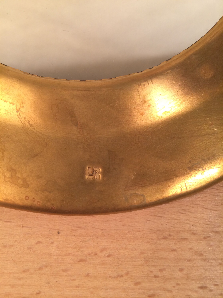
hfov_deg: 48.2
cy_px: 149
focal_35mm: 29
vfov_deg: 61.7
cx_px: 112
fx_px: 249
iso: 80
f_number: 2.2
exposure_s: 1/33
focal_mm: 4.15
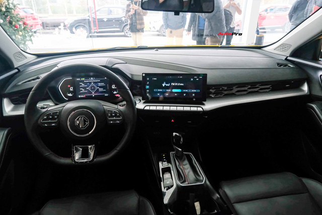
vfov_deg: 53.2
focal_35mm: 24
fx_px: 215
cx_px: 161
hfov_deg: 73.7
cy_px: 108
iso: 4000
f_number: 4
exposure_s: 1/80
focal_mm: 16
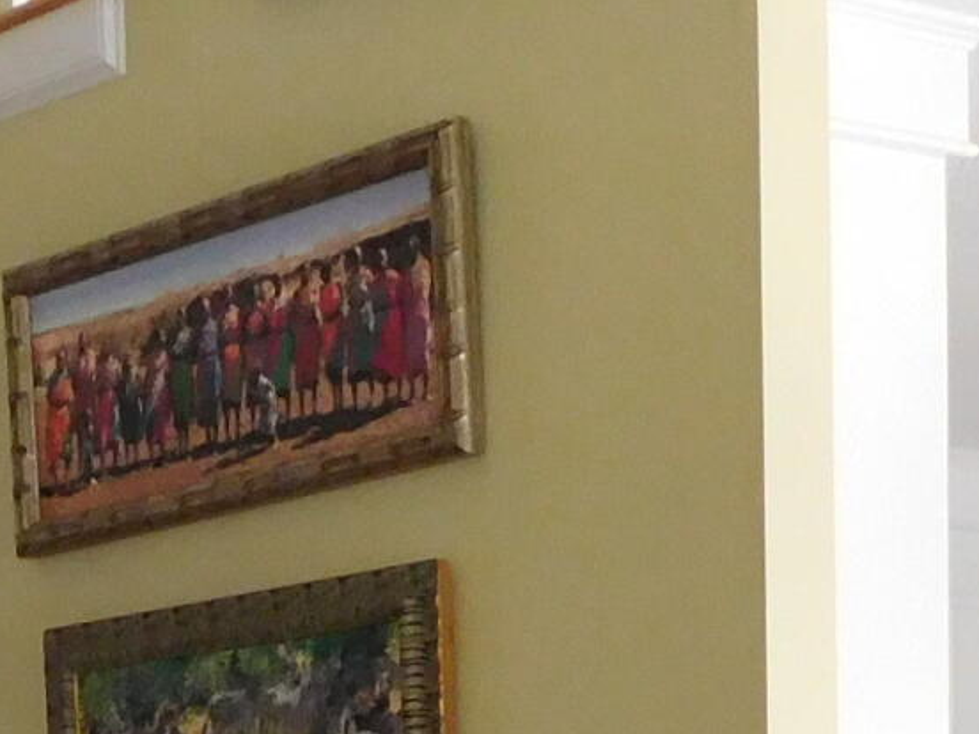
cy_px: 1314
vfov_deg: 11.1
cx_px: -364
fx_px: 3535
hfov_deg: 14.9
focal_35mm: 125
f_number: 3
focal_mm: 4
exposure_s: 1/30
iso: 400
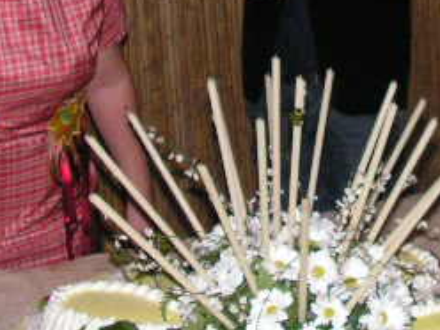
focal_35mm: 93
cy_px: 89
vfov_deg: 15.8
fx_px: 1182
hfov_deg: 20.8
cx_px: 360
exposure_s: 1/40
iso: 200
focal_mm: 6
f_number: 3.2
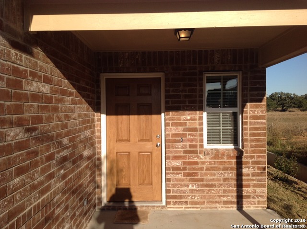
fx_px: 310
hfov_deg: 52.7
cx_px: 154
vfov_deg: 40.6
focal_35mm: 35
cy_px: 114
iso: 50
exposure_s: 1/2016
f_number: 2.4
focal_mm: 4.28
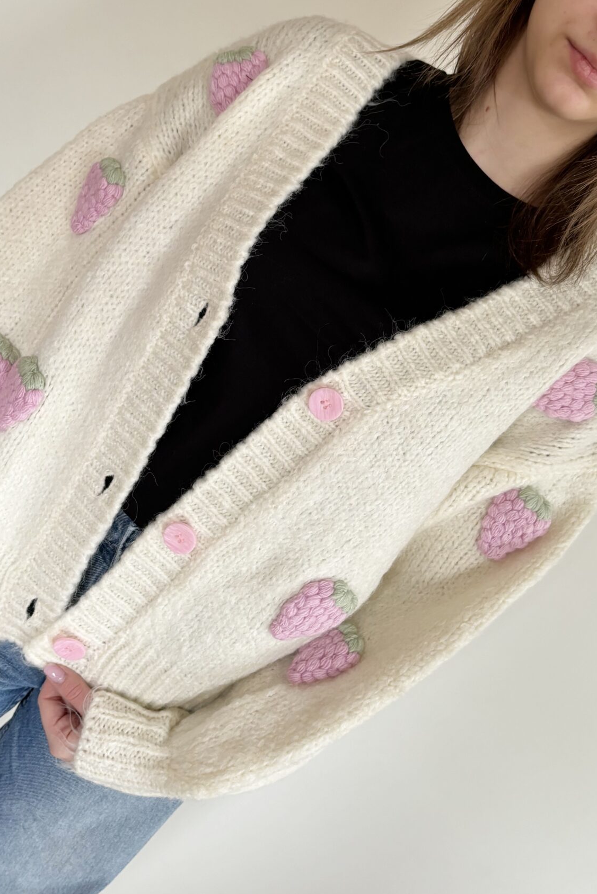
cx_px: 294
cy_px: 338
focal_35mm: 41
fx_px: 1019
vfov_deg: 47.0
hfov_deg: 32.6
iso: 125
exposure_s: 1/89
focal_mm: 5.96
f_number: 1.6
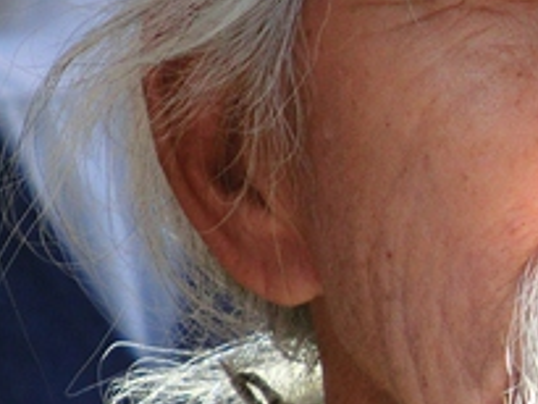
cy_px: 231
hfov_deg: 2.1
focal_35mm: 938
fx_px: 14587
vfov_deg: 1.6
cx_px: 627
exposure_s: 1/160
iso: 100
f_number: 5.9
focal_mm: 53
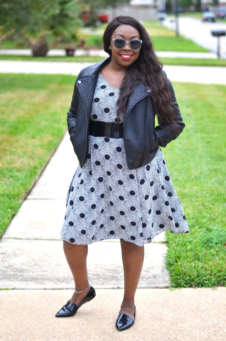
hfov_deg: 18.1
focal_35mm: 75
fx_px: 710
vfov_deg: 27.0
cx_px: 113
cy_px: 170
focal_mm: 50
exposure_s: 1/750
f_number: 1.8
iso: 160
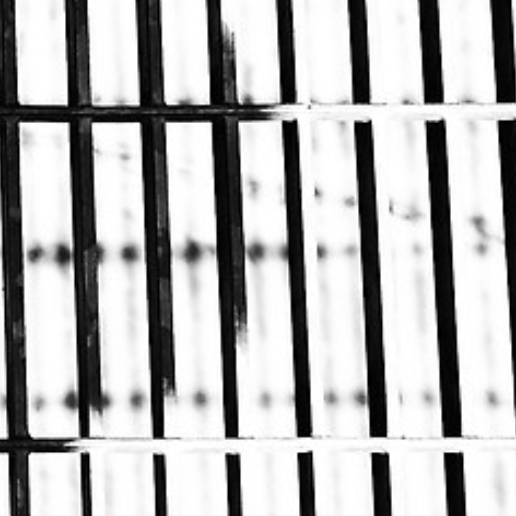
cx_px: -625
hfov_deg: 6.1
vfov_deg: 6.3
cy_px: -173
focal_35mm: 276
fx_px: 4655
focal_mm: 21.4
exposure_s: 1/640
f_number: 5.6
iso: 200
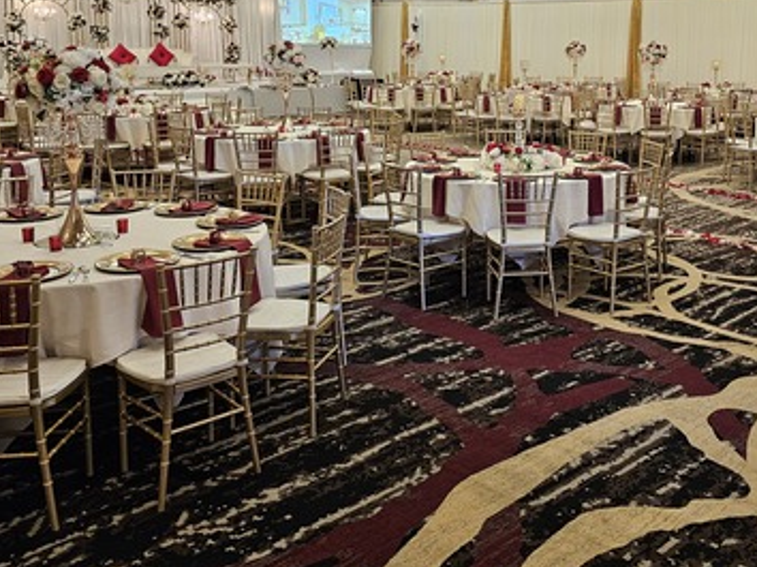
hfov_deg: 47.0
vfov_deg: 36.0
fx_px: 852
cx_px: 517
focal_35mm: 39
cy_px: 145
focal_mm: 6.3
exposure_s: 1/120
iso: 400
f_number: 1.7
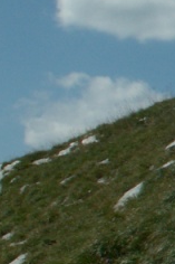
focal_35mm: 158
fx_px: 1154
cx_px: 564
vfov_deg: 13.0
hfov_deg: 7.4
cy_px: 124
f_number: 8
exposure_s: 1/320
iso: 50
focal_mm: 5.86
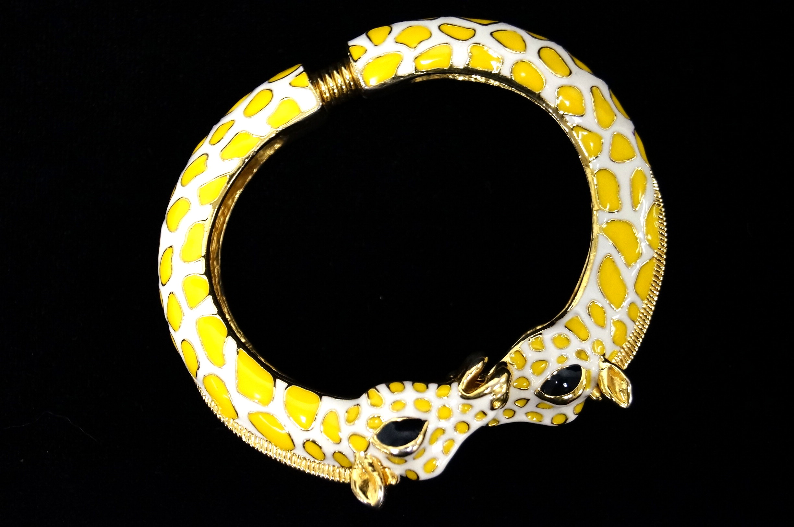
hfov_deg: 33.4
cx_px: 397
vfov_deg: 22.5
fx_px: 1321
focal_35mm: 60
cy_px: 264
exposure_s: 1/80
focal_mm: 40
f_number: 5
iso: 1600
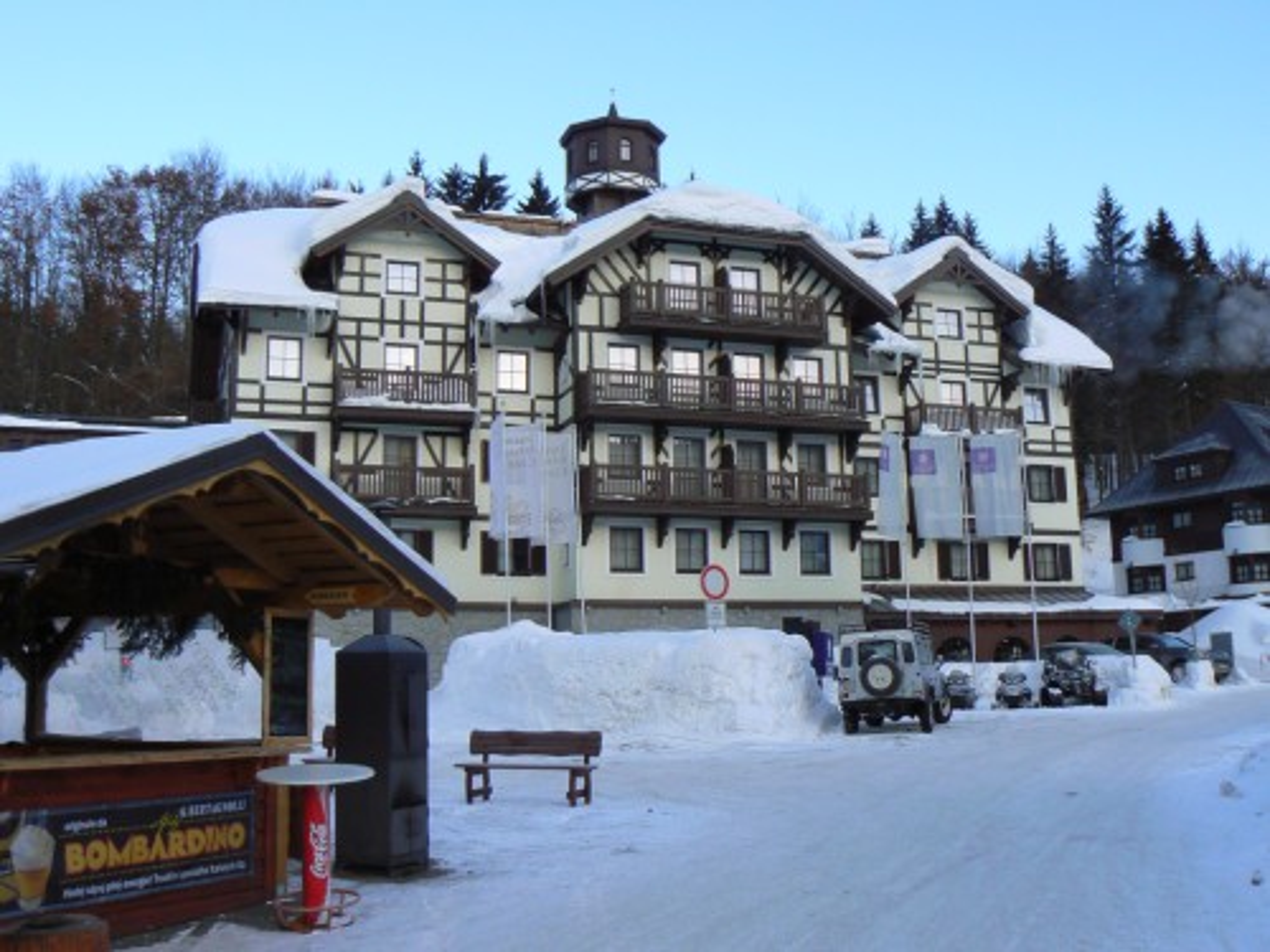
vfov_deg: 39.7
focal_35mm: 36
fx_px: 1321
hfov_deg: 51.4
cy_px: 476
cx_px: 635
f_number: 5.6
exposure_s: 1/125
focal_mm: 6
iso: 80
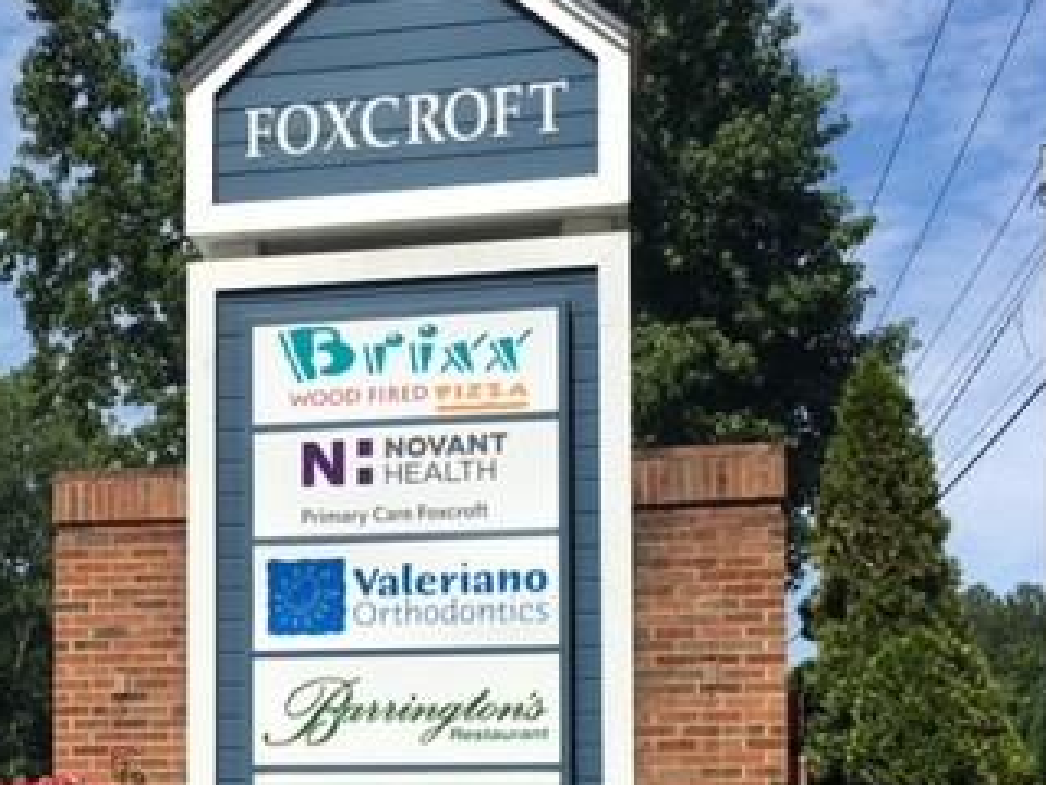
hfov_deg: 32.5
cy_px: 667
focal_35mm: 58
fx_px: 1753
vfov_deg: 24.7
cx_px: 245
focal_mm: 4.15
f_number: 2.2
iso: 25
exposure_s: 1/2079
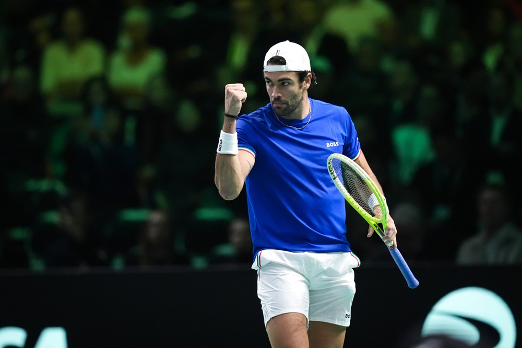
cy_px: 174
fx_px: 5798
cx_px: 261
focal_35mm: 400
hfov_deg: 5.2
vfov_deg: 3.4
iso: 6400
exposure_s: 1/2000
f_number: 3.2
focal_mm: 400
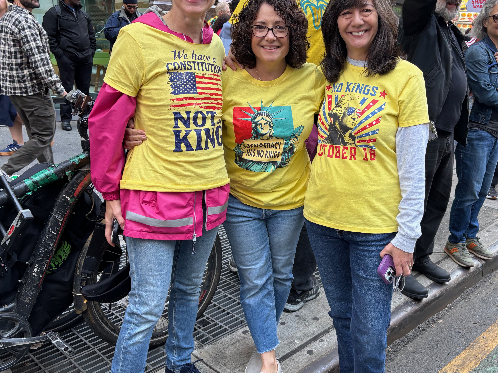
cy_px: 178
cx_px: 299
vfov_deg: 40.7
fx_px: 504
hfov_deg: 52.3
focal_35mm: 35
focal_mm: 5.96
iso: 64
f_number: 1.6
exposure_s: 1/121
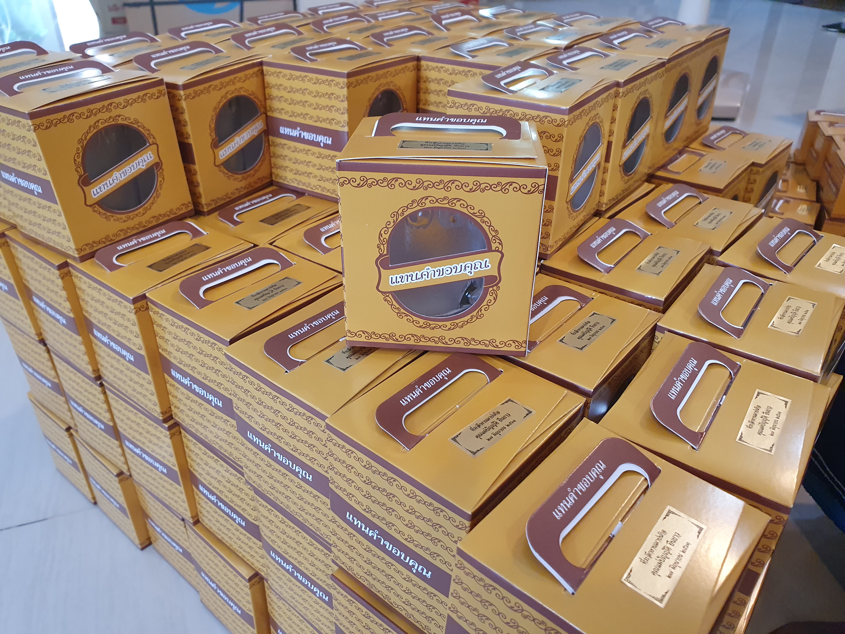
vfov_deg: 53.1
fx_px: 635
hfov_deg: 67.3
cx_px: 422
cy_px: 317
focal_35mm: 26
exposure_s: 1/50
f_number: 2.4
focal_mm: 4.32
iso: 500
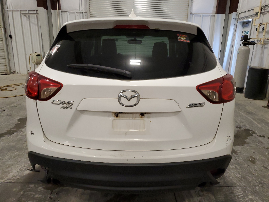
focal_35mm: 26
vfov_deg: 53.1
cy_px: 101
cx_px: 134
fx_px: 202
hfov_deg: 67.3
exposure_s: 1/60.2
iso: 203
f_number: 1.5
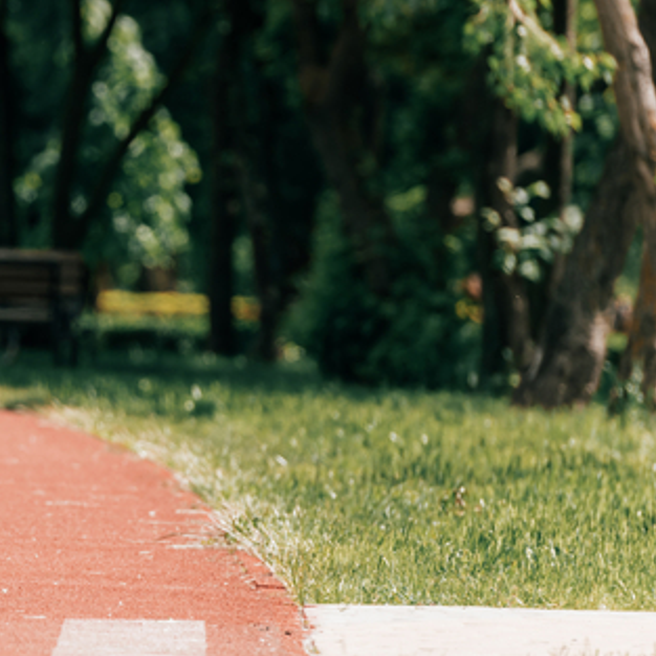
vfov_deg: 3.2
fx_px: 11642
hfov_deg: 3.2
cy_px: 236
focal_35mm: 543
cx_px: -131
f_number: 3.5
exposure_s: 1/500
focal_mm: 200
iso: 100
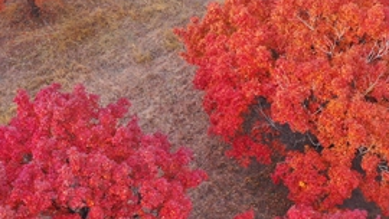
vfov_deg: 13.1
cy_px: -115
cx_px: 84
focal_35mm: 87
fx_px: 898
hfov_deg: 24.1
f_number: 4
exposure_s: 1/80
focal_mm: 10.26
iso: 100
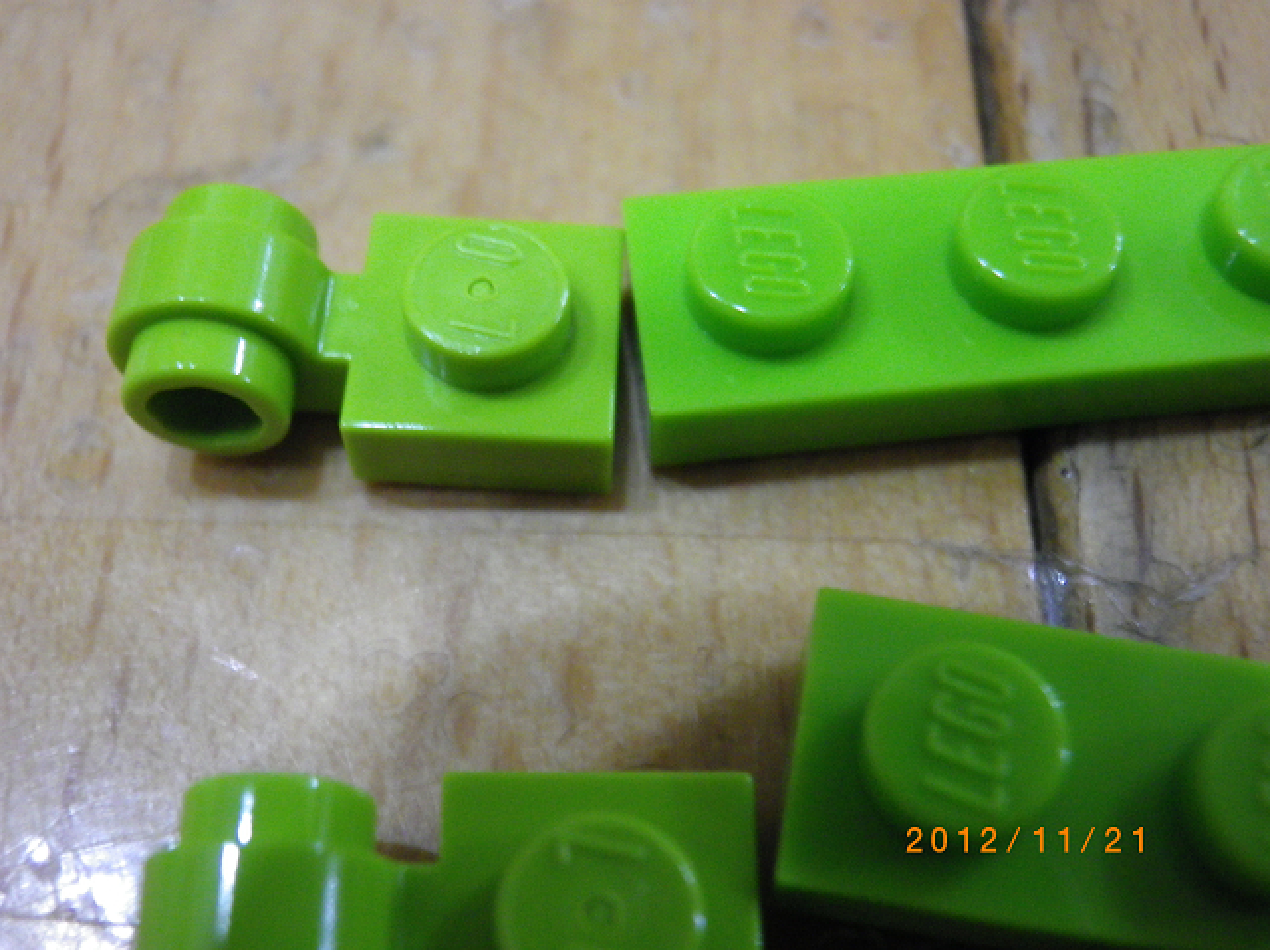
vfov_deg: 35.1
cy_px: 476
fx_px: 1504
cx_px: 635
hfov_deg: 45.8
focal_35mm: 41
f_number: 3.9
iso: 400
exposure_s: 1/8
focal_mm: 7.3
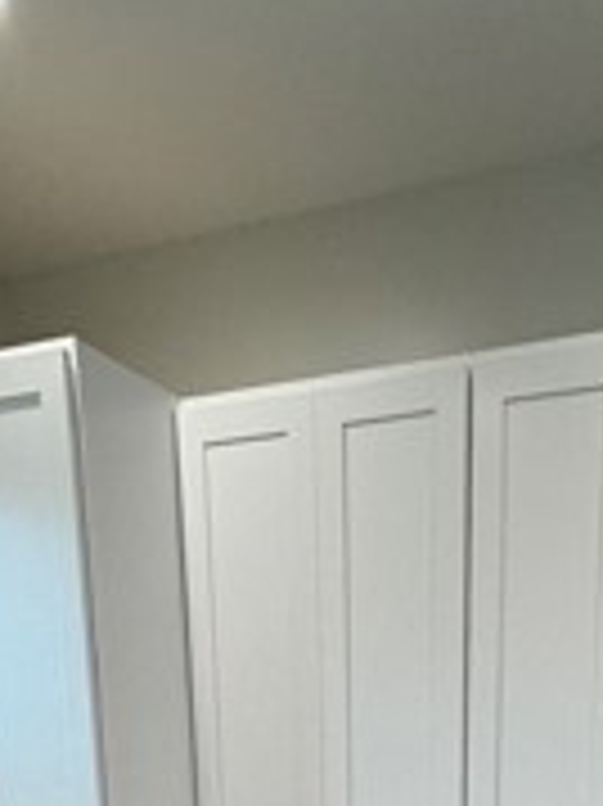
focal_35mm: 50
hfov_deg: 28.2
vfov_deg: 25.6
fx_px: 1163
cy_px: 1279
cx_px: 522
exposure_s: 1/120
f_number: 2.2
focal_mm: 2.22
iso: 125
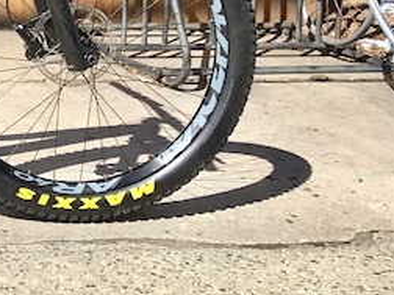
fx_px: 1013
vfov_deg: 15.7
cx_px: -197
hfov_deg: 19.3
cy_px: -94
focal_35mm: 89
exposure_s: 1/1742
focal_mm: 3.99
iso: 20
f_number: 1.8
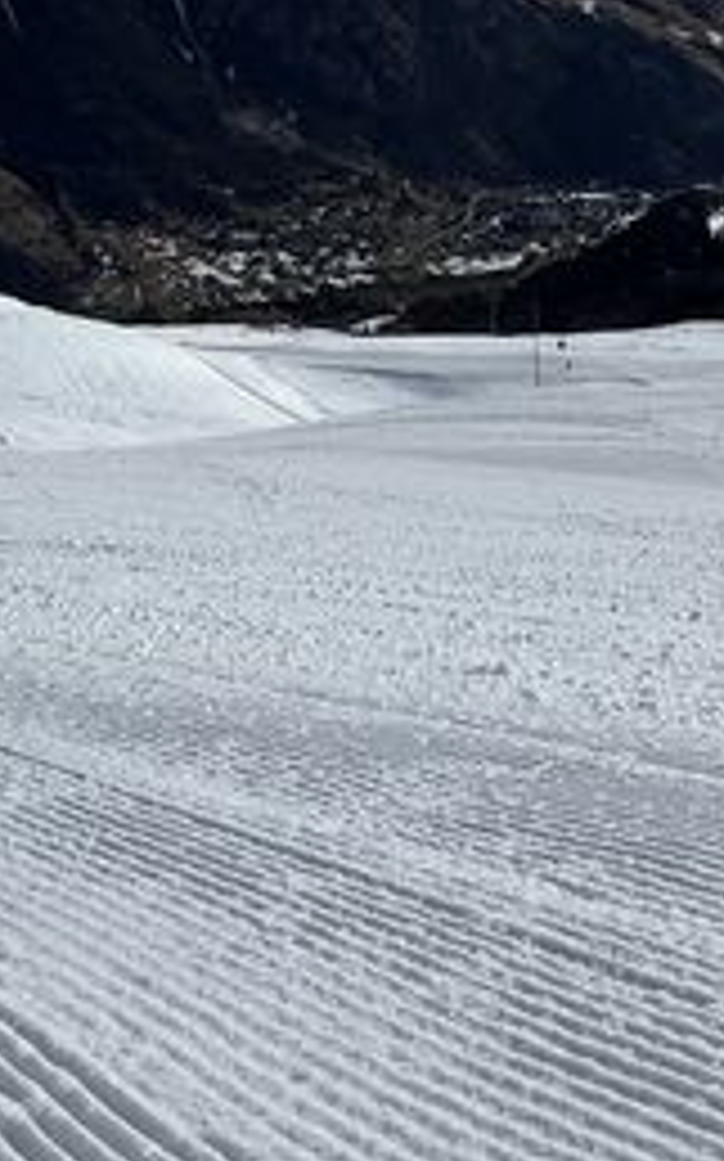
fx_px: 1517
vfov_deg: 39.2
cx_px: 99
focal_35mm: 48
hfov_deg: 26.1
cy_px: 142
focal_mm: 1.57
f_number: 1.8
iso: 32
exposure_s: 1/4386
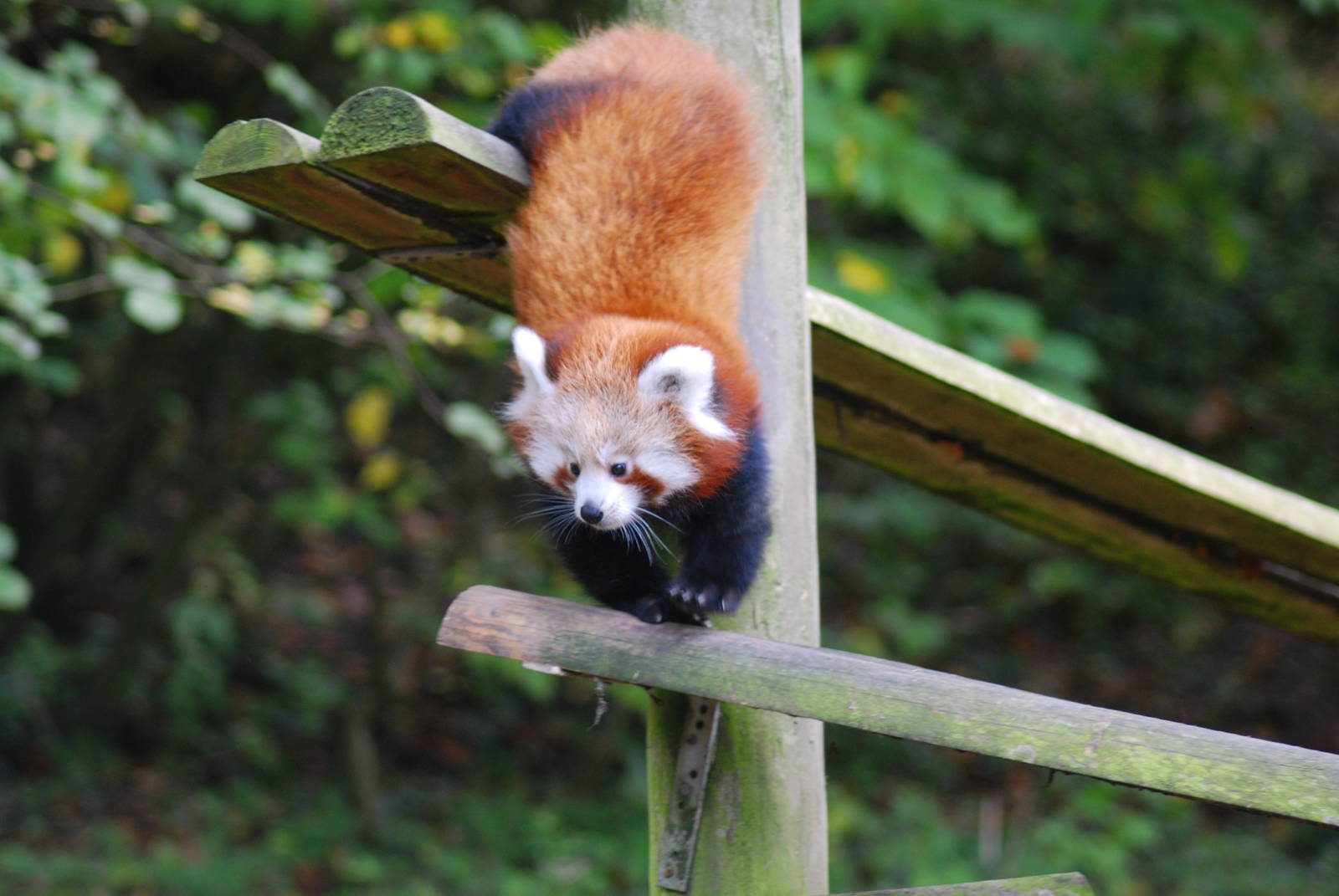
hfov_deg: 9.1
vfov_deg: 6.1
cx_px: 670
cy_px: 448
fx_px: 8379
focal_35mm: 225
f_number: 4.5
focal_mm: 150
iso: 400
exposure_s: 1/60
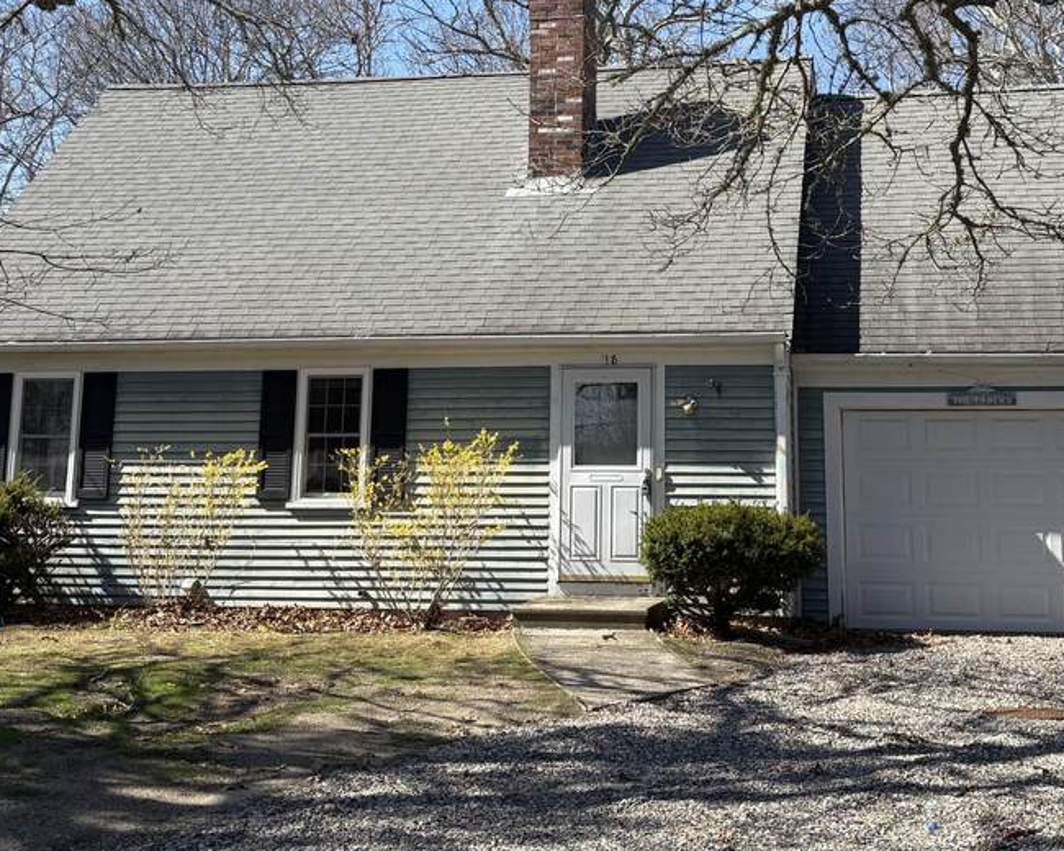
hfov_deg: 37.3
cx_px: 611
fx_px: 1575
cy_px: 247
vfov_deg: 29.9
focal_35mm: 50
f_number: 1.6
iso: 50
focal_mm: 5.96
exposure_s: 1/2012
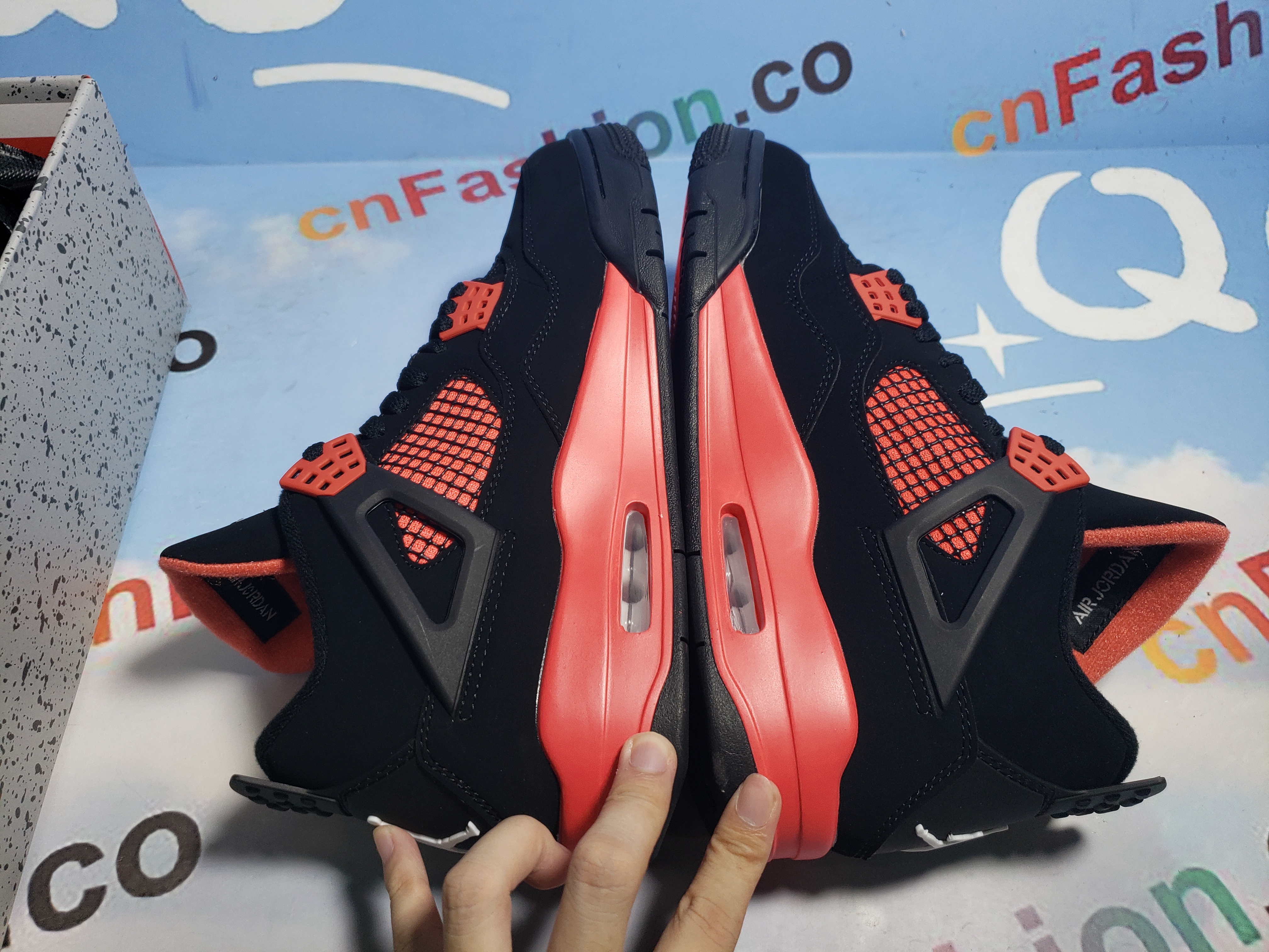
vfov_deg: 53.1
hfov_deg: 67.3
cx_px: 634
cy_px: 476
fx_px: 953
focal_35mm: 26
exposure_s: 1/354
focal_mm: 4.3
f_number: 1.5
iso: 50
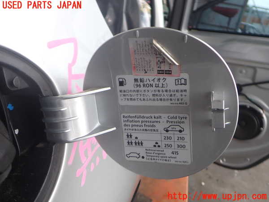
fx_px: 233
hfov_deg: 60.0
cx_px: 134
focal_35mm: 30
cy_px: 101
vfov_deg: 46.8
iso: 125
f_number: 2.3
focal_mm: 5.4
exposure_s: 1/125
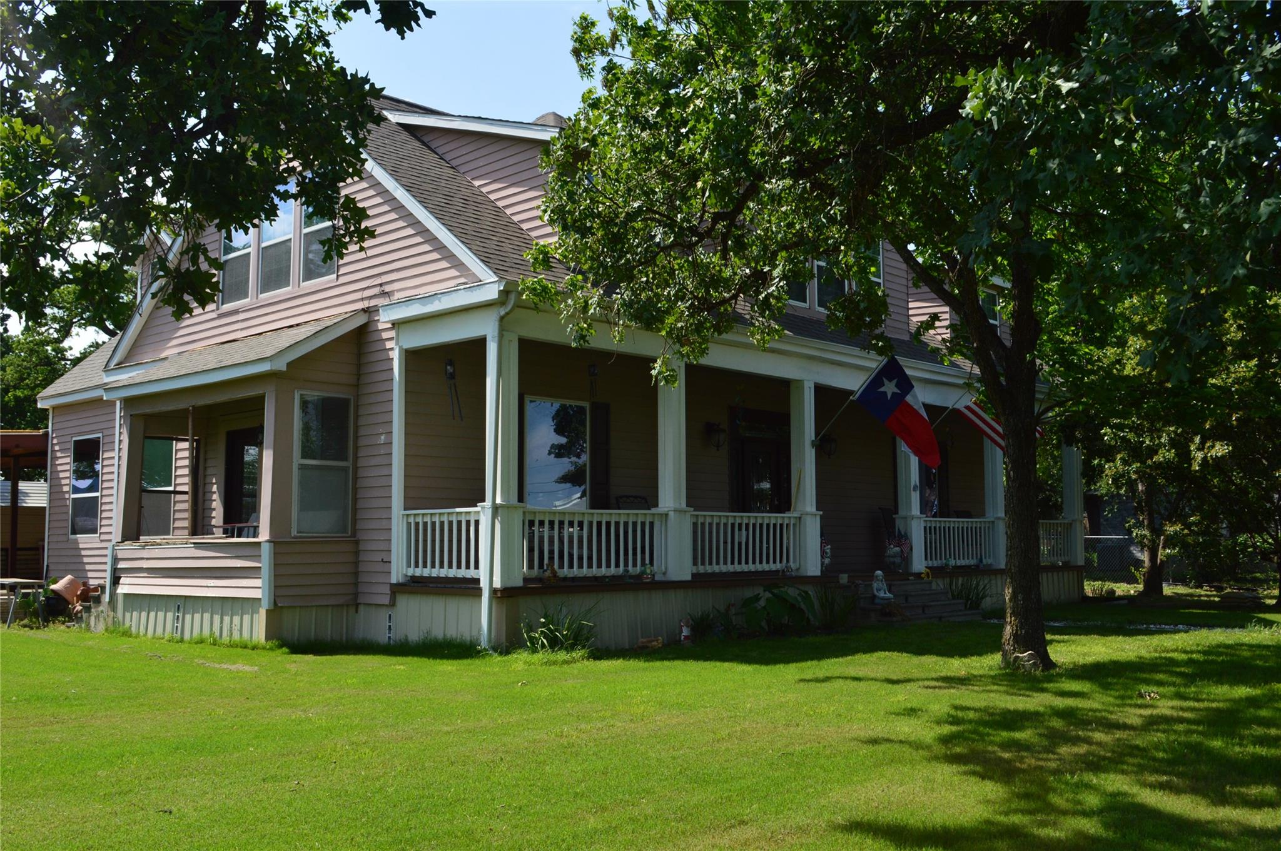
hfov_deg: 53.2
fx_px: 1280
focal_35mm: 36
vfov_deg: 36.8
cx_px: 640
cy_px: 426
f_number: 11
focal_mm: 24
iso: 400
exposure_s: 1/400
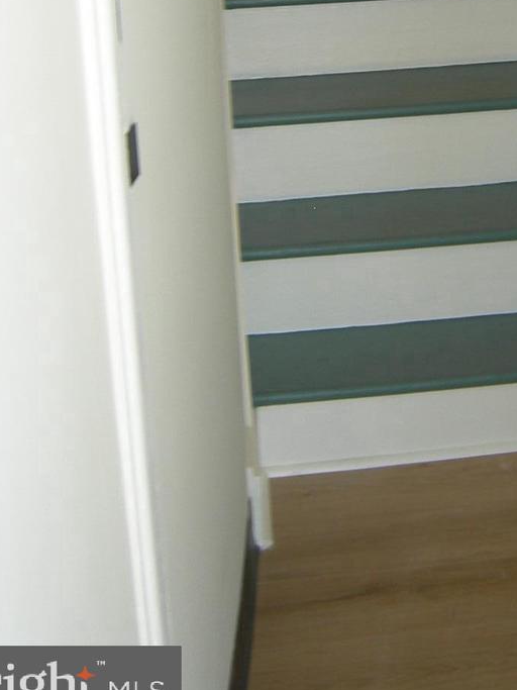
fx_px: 1614
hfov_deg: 17.8
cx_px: 511
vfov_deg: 22.9
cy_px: -47
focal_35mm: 81
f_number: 2.7
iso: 64
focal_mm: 7.5
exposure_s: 1/30
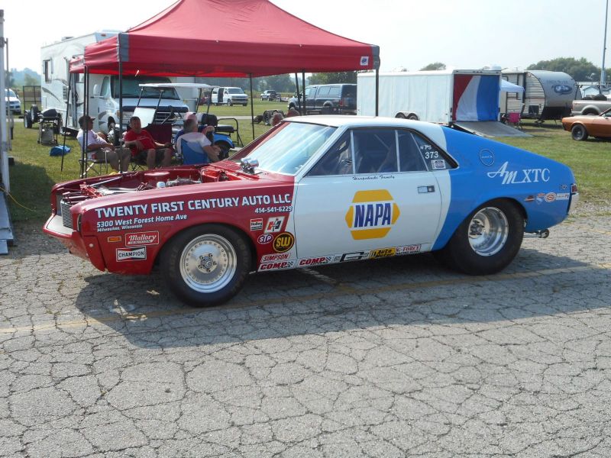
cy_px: 229
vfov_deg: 32.9
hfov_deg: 42.9
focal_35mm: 44
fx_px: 777
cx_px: 306
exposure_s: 1/320
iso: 80
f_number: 4.7
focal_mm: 7.9
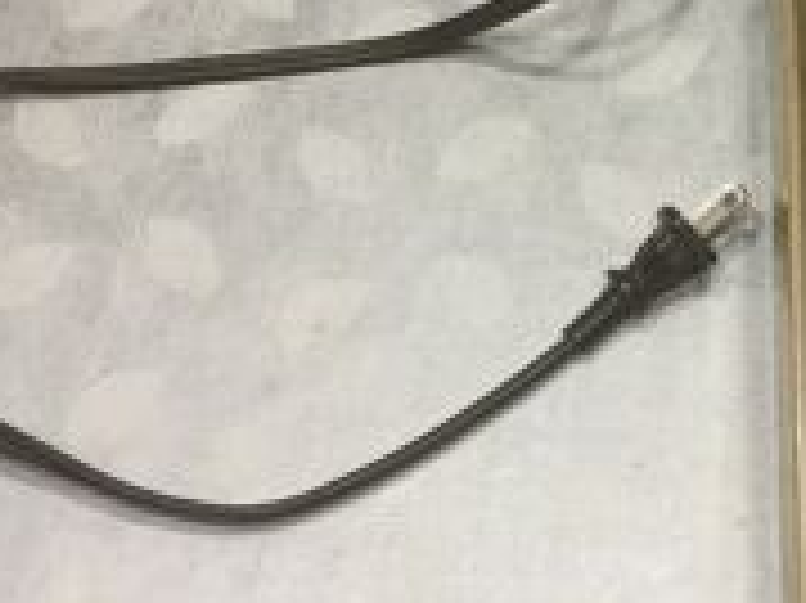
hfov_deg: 22.8
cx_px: 765
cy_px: 122
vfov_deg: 17.6
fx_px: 1931
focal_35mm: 83
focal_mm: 3.3
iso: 64
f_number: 2.4
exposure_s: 1/33
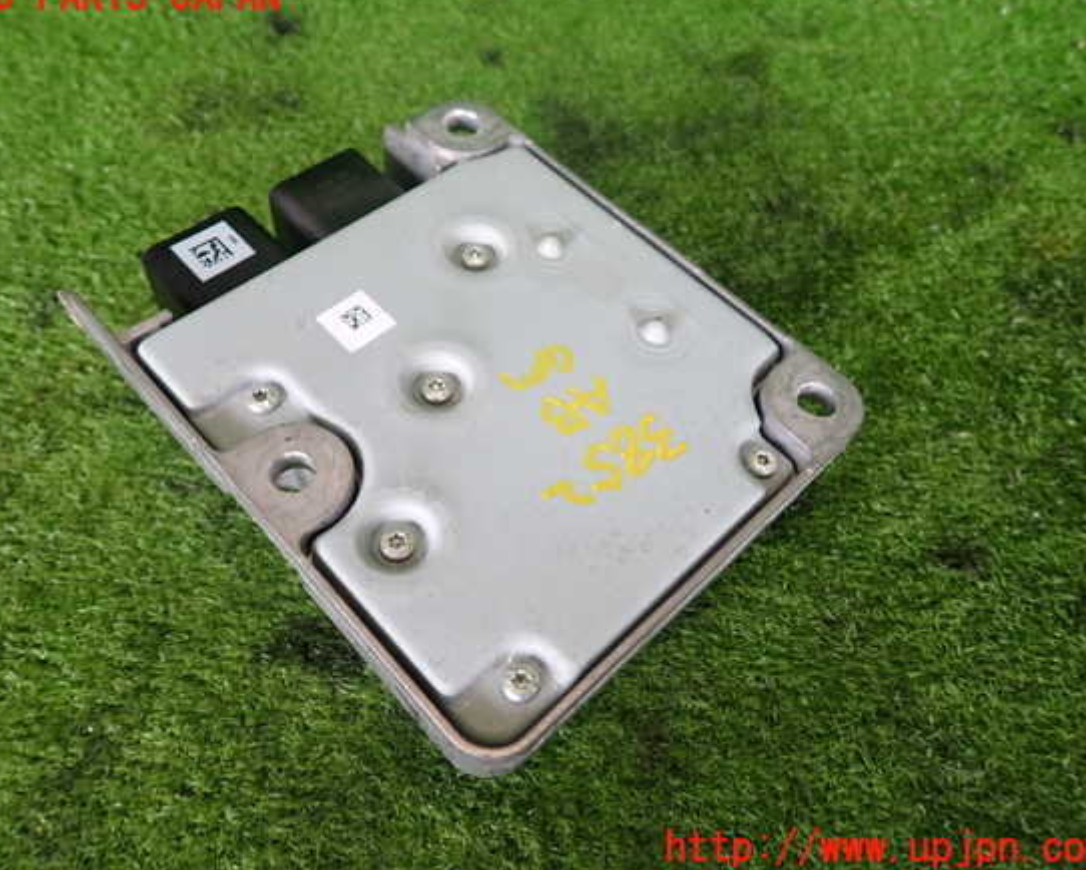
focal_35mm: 27
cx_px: 517
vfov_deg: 53.2
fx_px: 868
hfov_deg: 64.0
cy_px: 423
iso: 200
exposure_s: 1/50
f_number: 2
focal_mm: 4.5
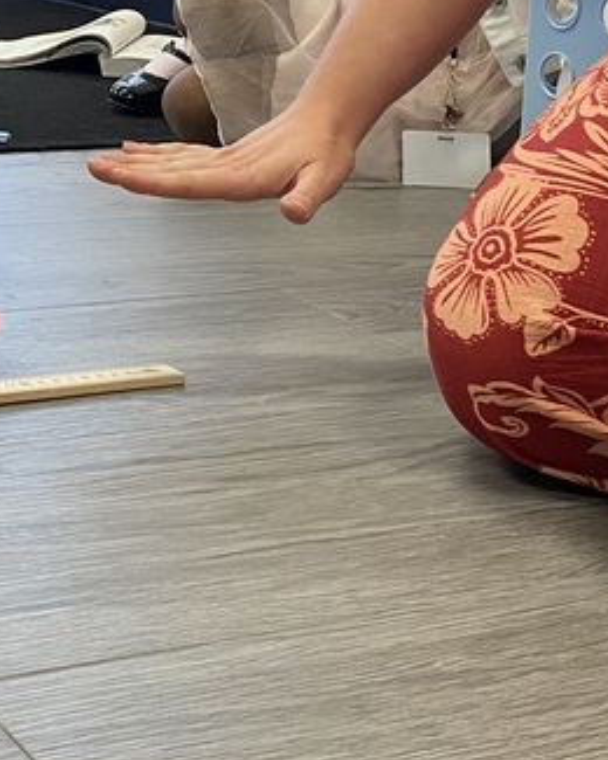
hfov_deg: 18.7
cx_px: 0
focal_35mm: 80
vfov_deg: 23.2
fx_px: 1799
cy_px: 75
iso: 100
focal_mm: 4.25
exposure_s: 1/60
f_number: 1.8
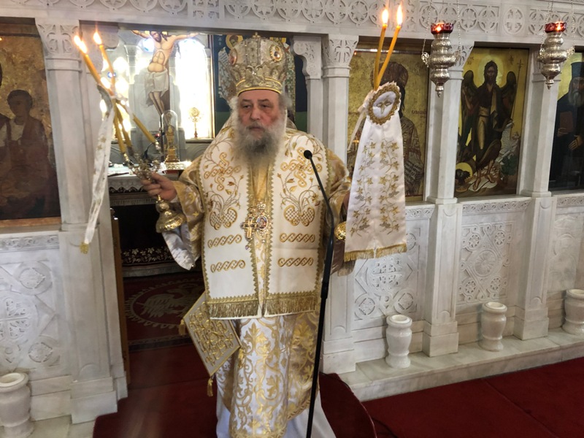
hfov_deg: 63.4
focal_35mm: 28
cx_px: 292
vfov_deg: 49.7
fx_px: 472
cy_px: 219
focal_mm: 4
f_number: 1.8
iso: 320
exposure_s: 1/50
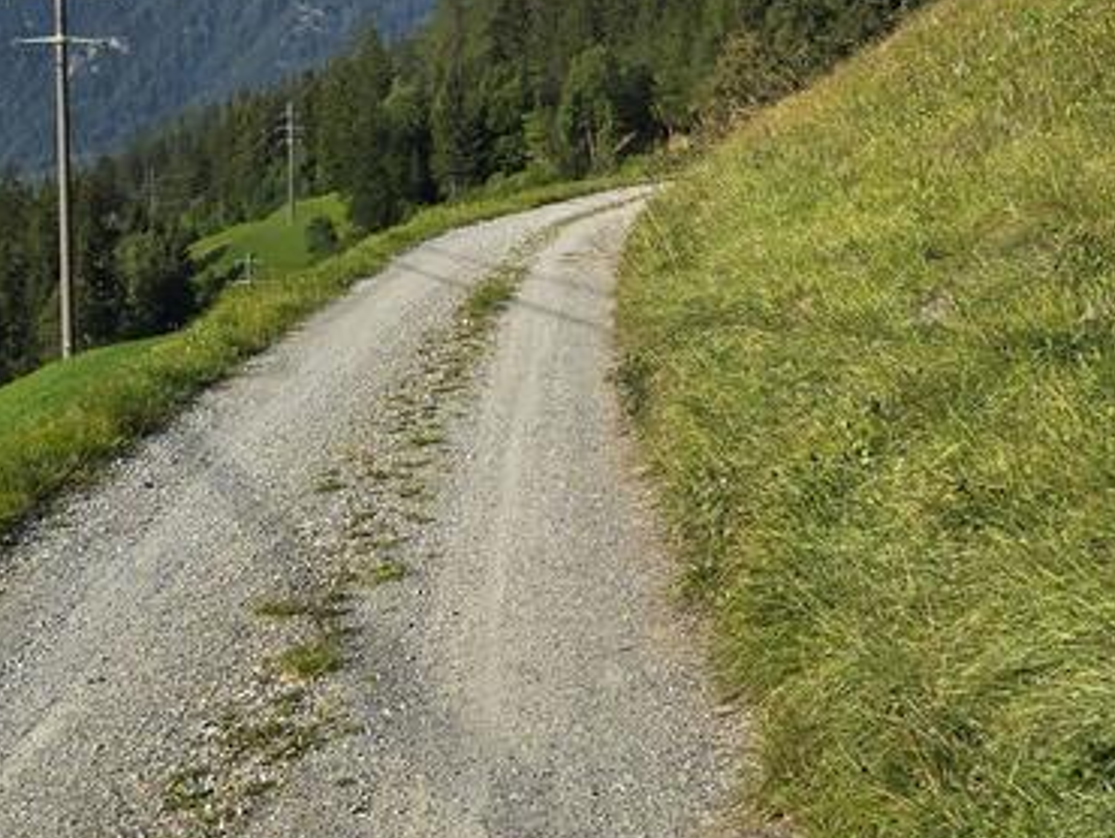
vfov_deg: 22.7
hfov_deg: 30.2
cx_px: 579
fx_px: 2063
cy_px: 210
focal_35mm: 64
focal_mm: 6.3
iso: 12
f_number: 1.7
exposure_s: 1/859
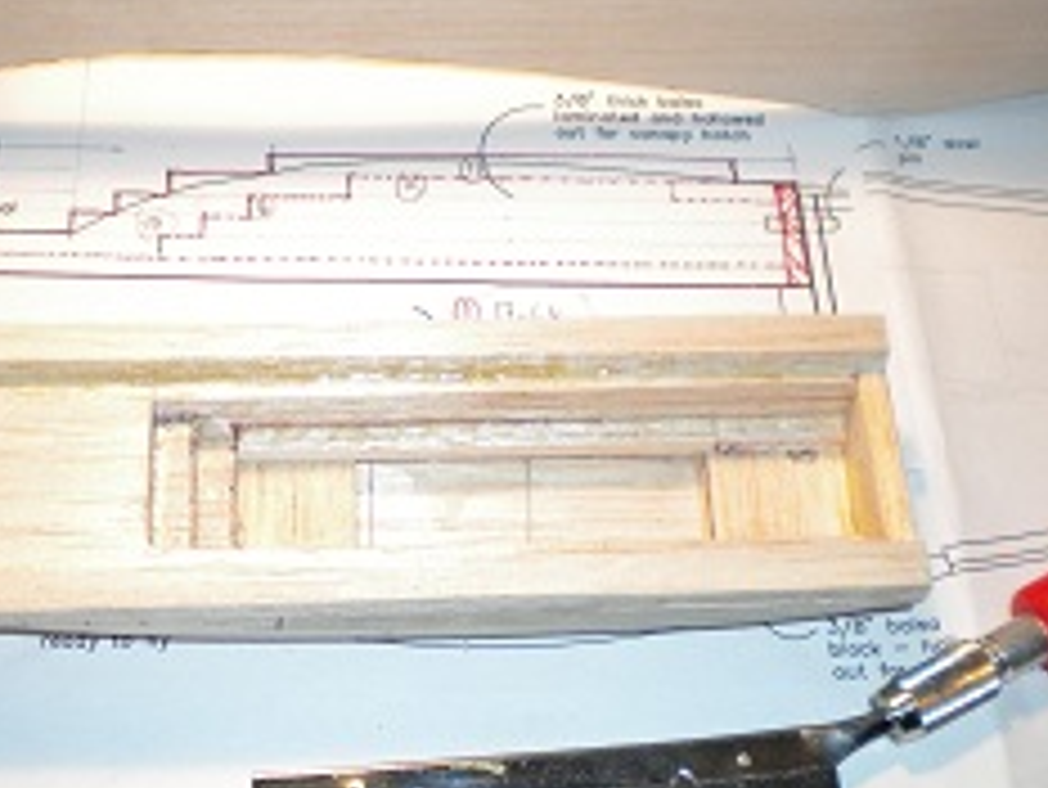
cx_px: 369
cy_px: 329
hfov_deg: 32.0
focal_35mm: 60
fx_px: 1817
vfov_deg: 24.4
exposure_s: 1/63.7
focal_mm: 6.3
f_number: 3.1
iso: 136
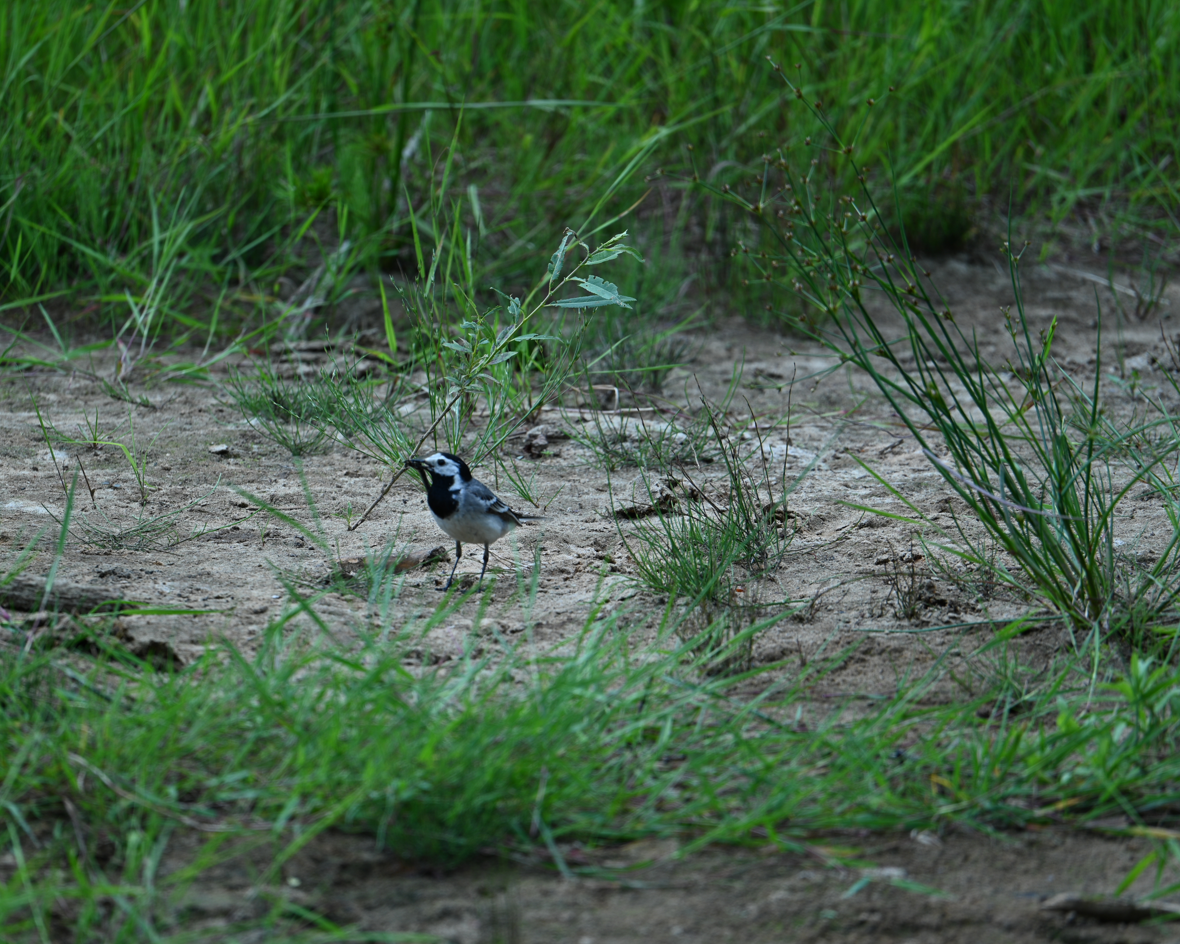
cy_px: 472
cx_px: 479
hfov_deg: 3.4
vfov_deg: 2.7
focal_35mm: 565
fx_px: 19732
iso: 100
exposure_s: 1/100
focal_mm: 500
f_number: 6.7
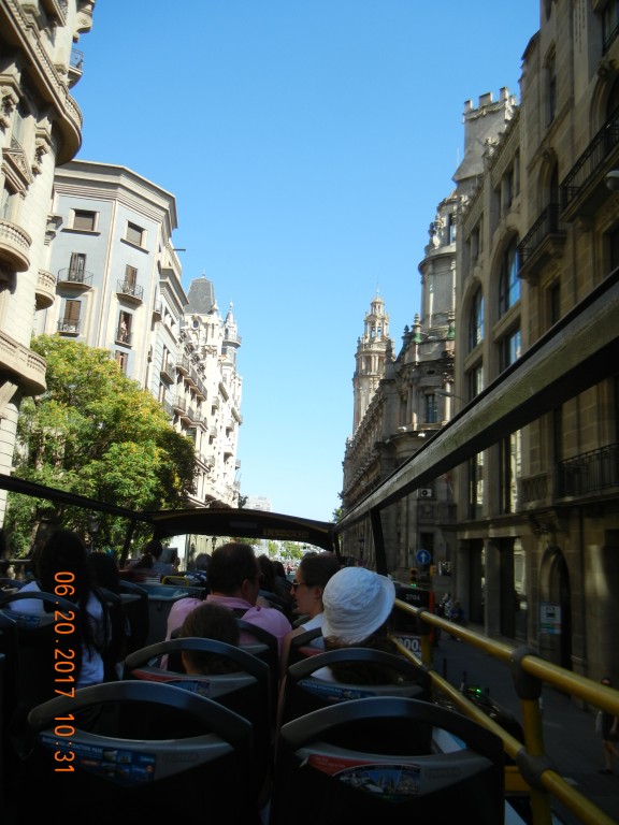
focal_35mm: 30
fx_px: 715
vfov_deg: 60.0
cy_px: 412
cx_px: 310
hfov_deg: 46.8
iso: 160
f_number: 3.5
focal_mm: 5.4
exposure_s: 1/720
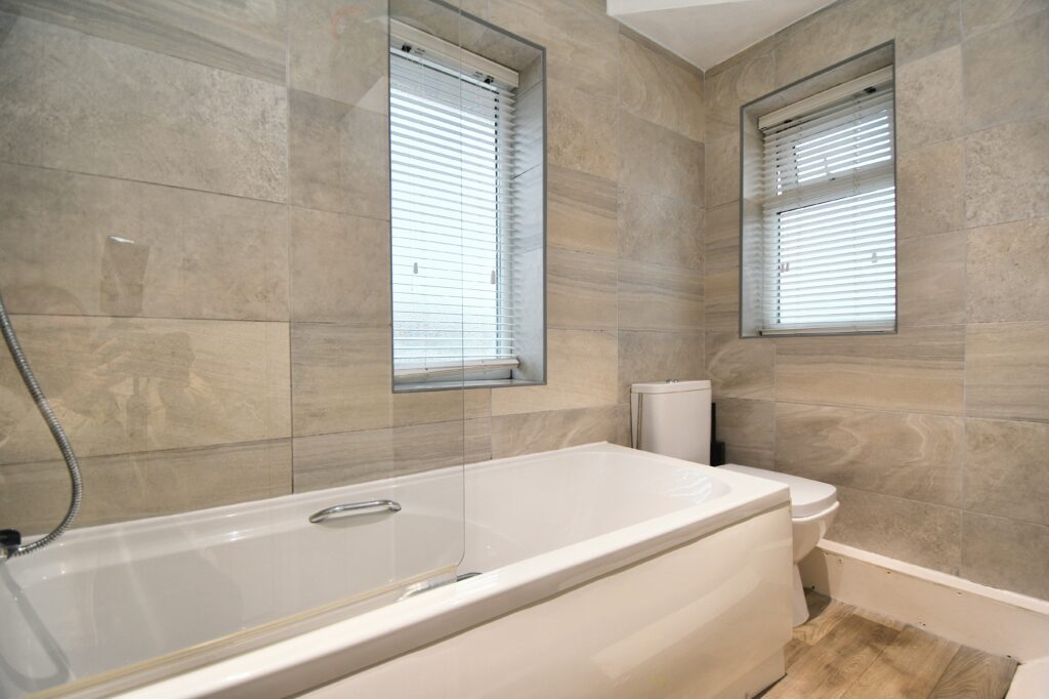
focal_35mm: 15
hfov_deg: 100.4
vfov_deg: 77.3
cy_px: 350
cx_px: 524
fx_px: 437
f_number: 3.5
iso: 100
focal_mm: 10
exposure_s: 1/13
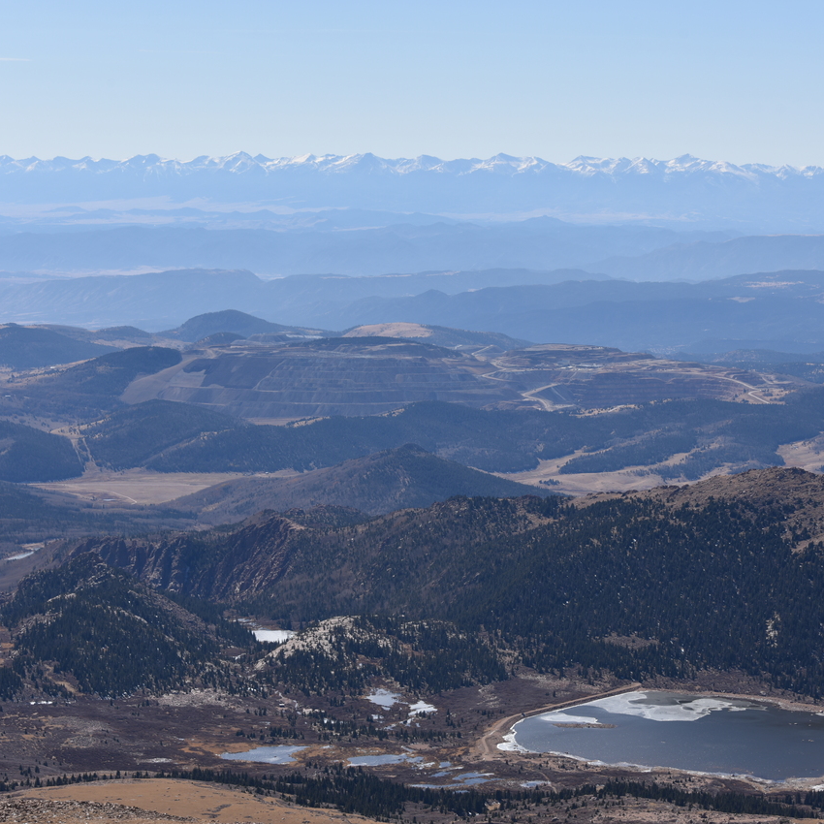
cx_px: 501
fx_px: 2828
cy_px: 412
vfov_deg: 16.6
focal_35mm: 105
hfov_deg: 16.6
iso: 100
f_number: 9
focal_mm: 82
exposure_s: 1/320
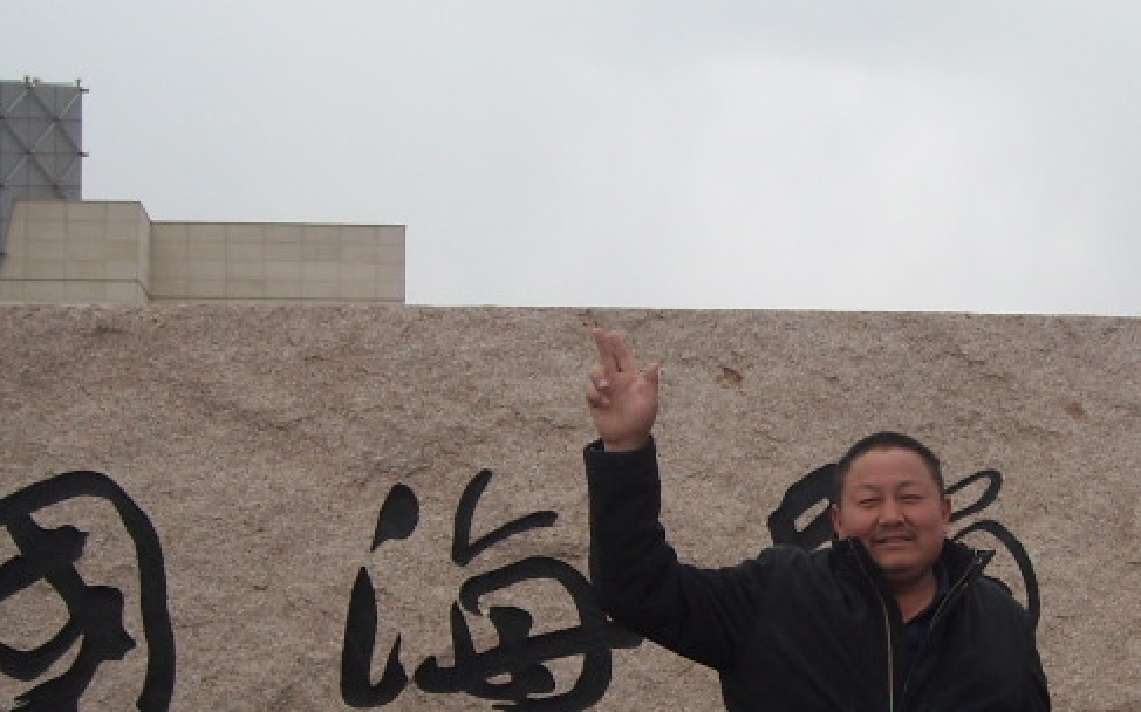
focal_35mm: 78
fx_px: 2425
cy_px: 550
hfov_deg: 26.1
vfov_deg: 16.6
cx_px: 879
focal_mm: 5.7
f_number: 5.6
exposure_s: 1/135
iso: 64
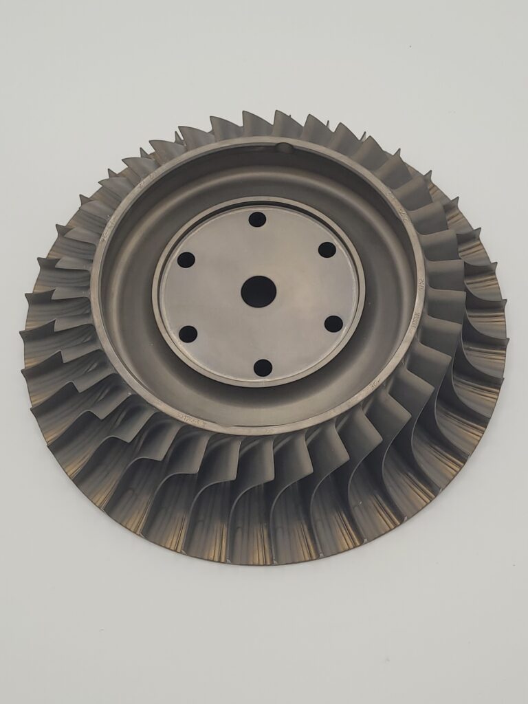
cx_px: 264
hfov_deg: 53.1
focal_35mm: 26
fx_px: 529
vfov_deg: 67.3
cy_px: 352
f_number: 1.8
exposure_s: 1/748
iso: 40
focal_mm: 5.4
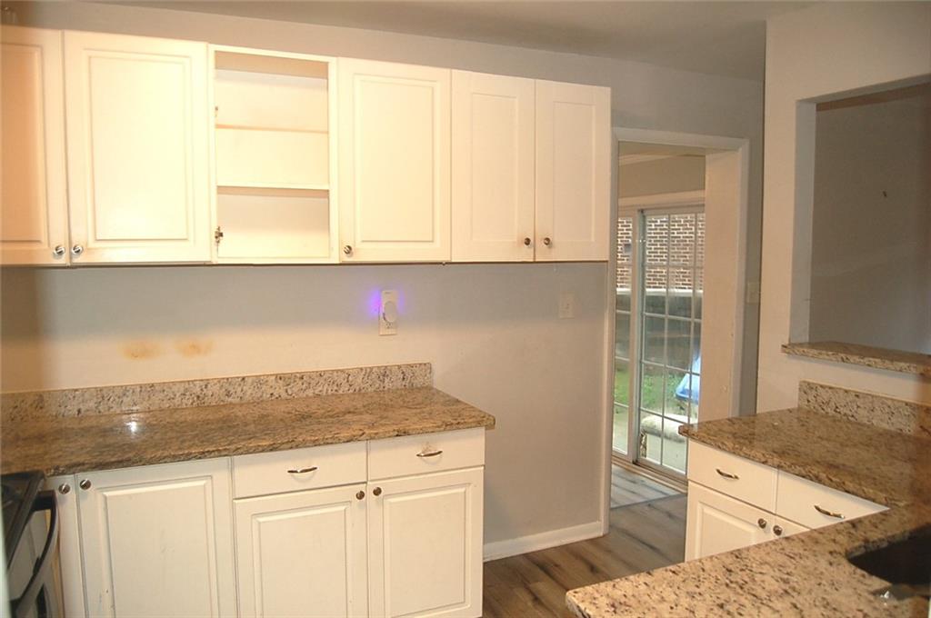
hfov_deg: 67.4
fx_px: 697
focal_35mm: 27
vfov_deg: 47.8
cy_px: 309
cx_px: 466
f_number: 3.5
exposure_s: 1/60
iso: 400
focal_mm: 18
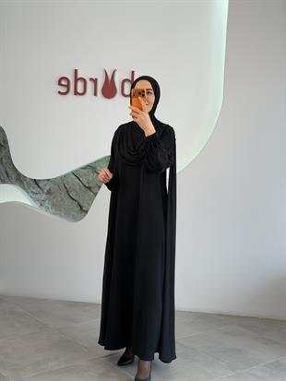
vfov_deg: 39.6
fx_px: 528
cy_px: 190
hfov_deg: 30.3
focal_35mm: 48
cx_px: 143
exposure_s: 1/212
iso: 50
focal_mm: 6.76
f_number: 1.78
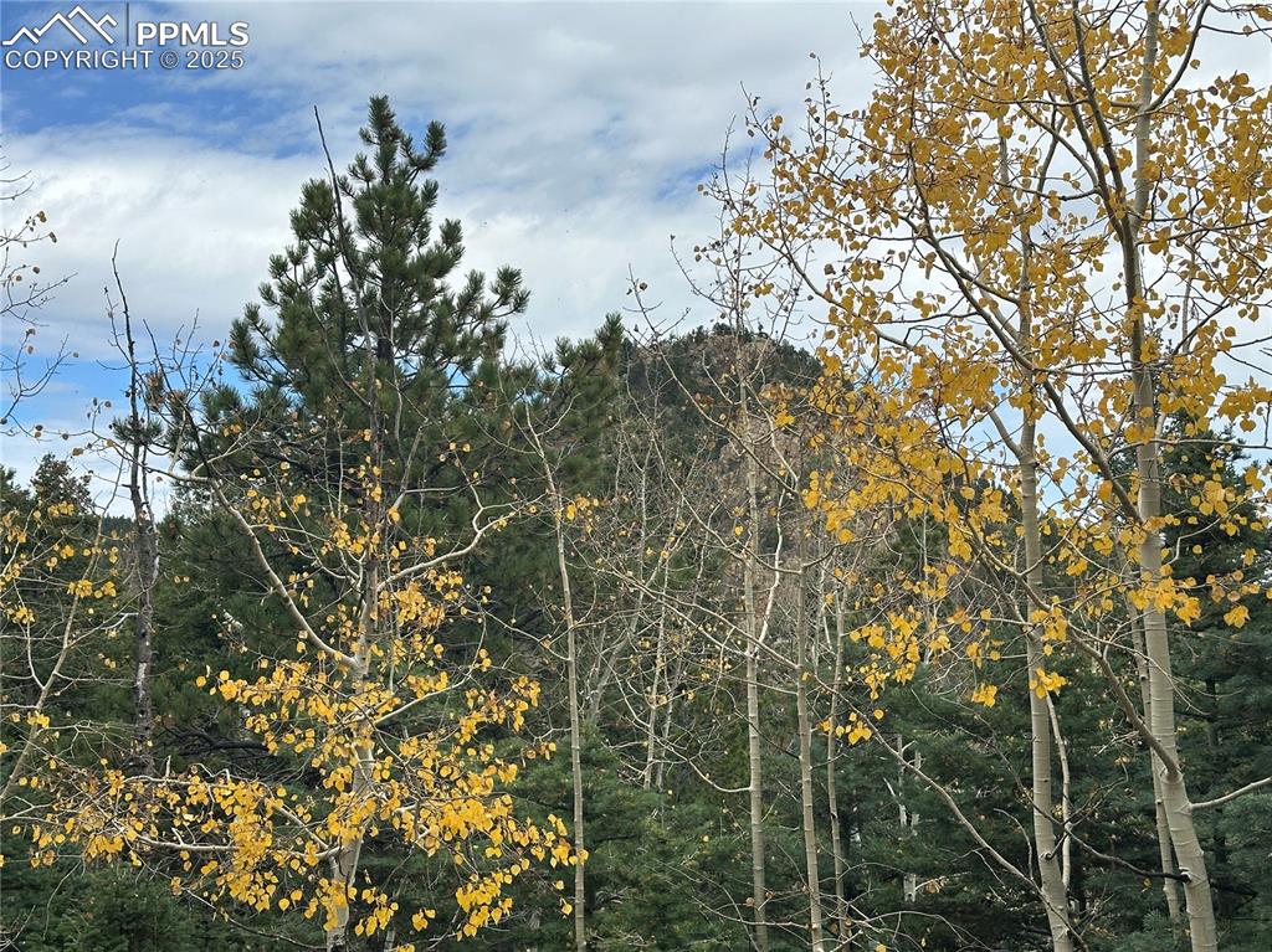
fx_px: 1763
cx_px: 636
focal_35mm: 48
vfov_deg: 30.2
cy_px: 476
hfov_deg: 39.7
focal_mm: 6.86
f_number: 1.78
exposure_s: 1/2976
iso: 64
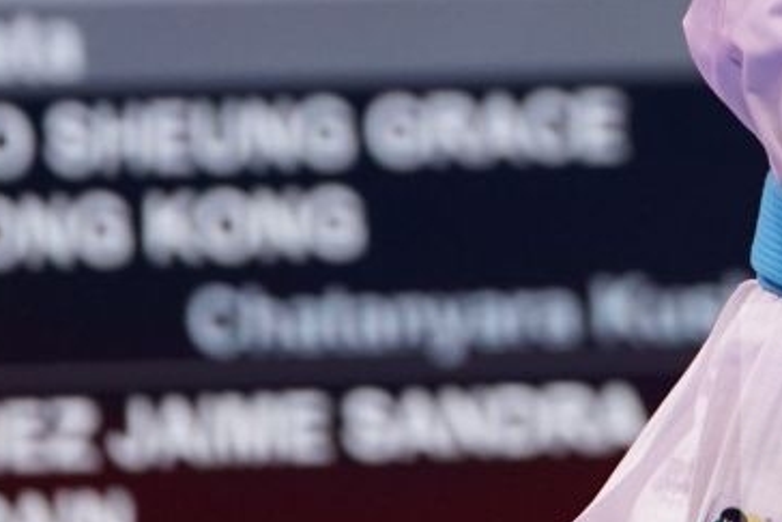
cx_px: 941
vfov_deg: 1.5
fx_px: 20296
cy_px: -264
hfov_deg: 2.2
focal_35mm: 934
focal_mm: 189
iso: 1600
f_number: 2.8
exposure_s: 1/500
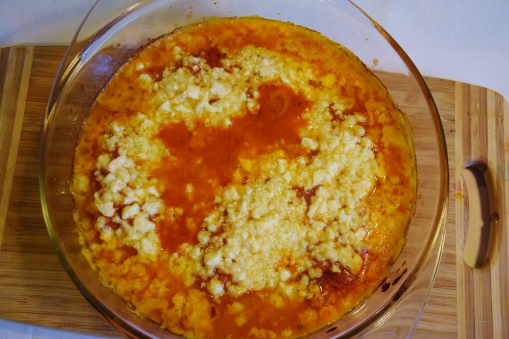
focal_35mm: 60
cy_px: 170
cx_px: 254
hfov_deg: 33.4
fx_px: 848
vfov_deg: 22.6
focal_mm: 40
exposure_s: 1/60
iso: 560
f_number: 4.5
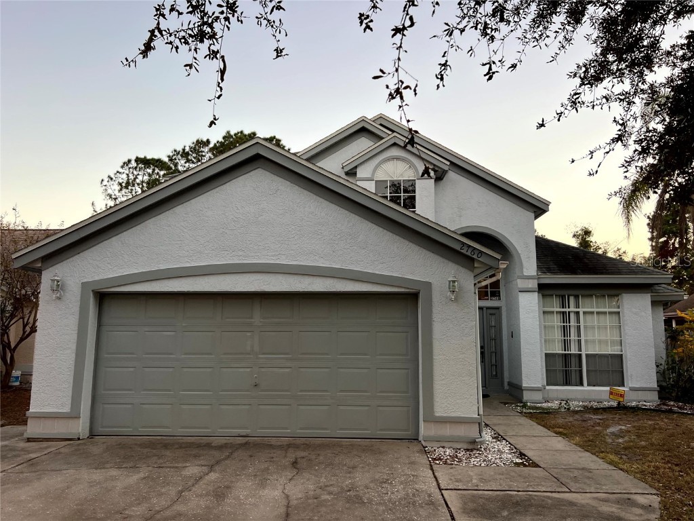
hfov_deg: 67.3
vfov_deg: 53.1
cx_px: 347
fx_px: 521
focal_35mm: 26
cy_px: 260
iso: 50
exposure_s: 1/121
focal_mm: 5.7
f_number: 1.5
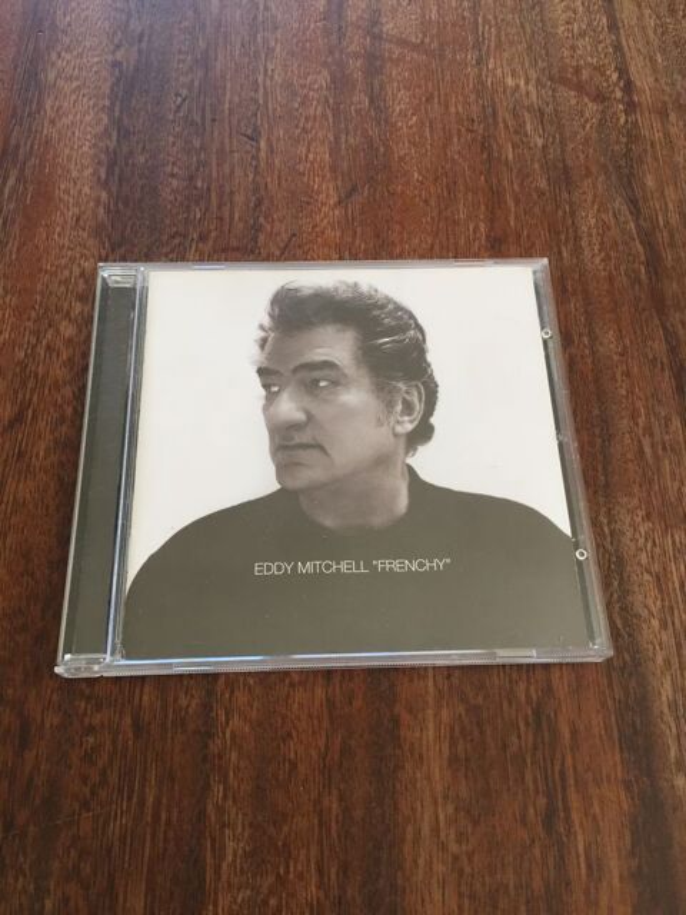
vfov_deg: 61.7
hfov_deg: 48.2
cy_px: 458
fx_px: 766
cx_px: 343
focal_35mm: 29
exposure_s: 1/33
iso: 50
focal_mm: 4.15
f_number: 2.2
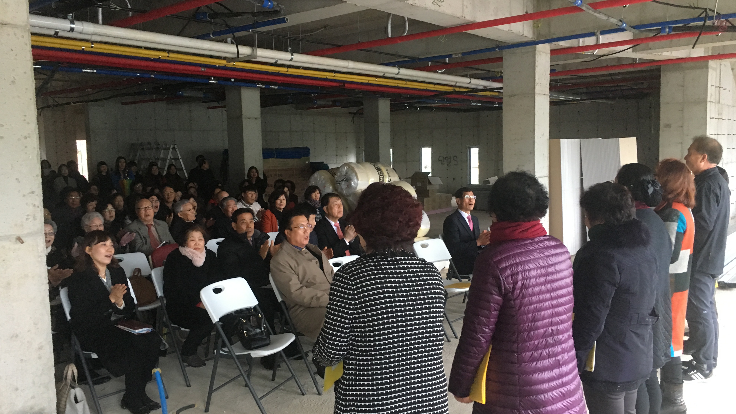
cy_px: 208
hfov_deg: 61.0
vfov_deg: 36.7
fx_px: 624
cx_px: 370
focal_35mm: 32
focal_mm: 4.15
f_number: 2.2
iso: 200
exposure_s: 1/30
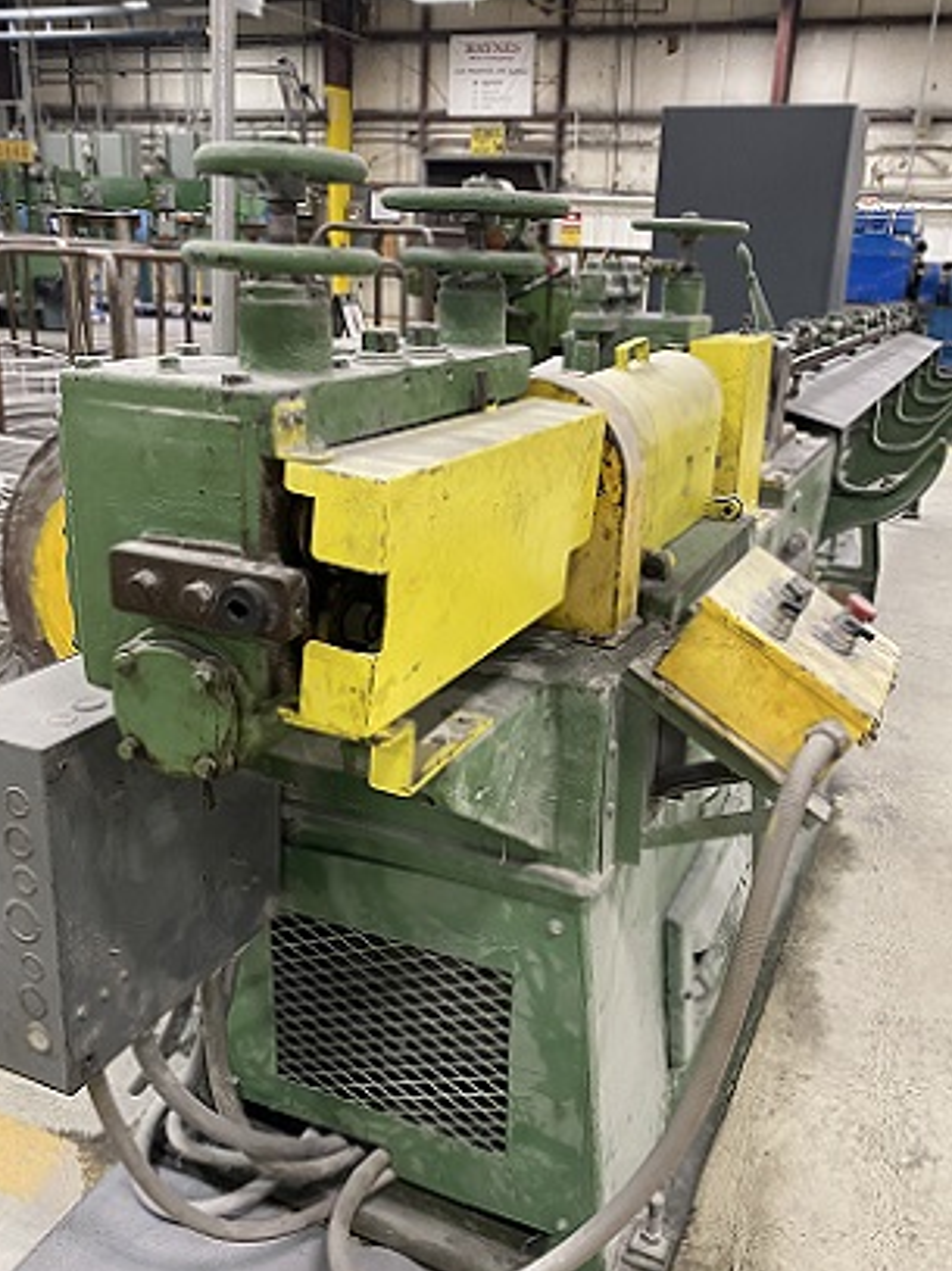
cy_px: 650
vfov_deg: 60.0
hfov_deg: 46.8
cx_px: 478
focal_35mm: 30
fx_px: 1101
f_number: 1.8
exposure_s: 1/60
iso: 200
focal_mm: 4.25
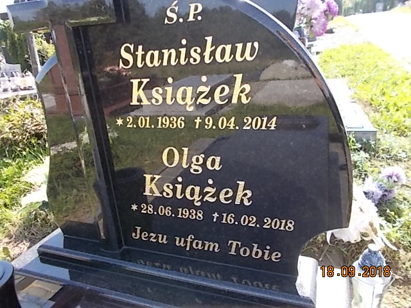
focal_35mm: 26
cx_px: 206
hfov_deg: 67.3
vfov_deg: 53.1
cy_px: 154
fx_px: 309
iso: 80
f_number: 3.2
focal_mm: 4.6
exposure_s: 1/160
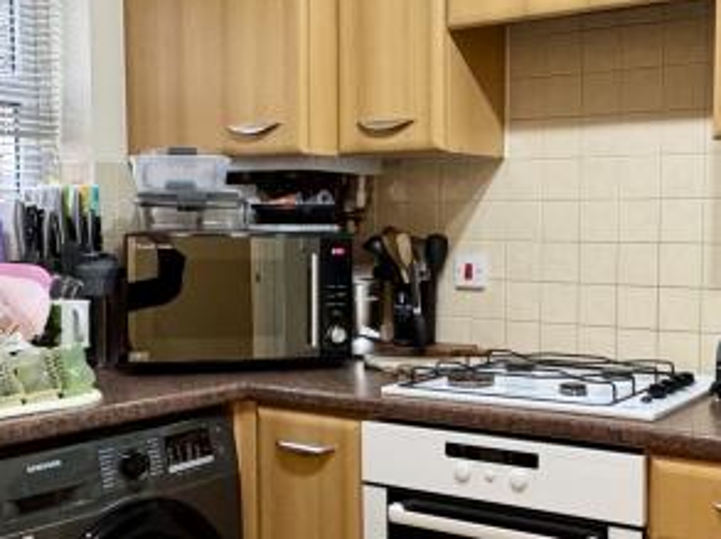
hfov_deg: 38.9
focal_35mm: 49
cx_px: 413
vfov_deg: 29.6
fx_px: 1019
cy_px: 303
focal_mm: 2.22
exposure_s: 1/50
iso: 400
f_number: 2.2
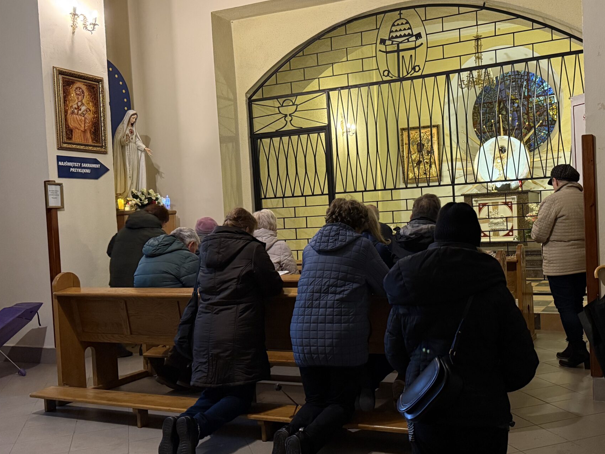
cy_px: 233
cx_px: 392
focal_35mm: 36
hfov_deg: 50.6
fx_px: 629
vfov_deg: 39.6
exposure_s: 1/33
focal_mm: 6.76
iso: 640
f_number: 1.78
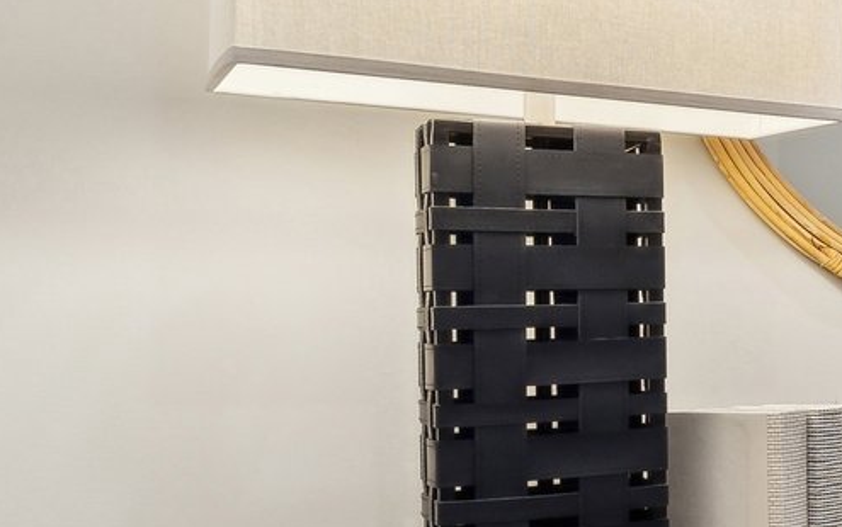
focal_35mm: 59
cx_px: 1488
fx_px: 1355
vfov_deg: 22.0
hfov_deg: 22.2
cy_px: 309
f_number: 7.1
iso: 160
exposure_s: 1/13
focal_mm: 14
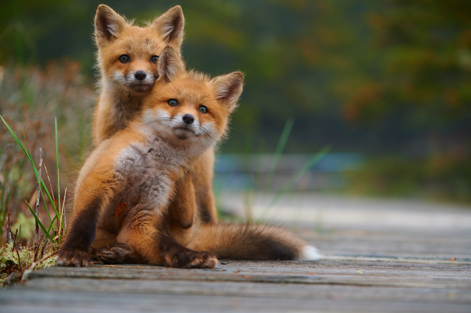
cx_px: 236
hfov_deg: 22.2
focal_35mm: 92
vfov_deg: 14.8
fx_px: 1203
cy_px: 156
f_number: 3.2
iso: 100
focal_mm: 92
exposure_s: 1/320
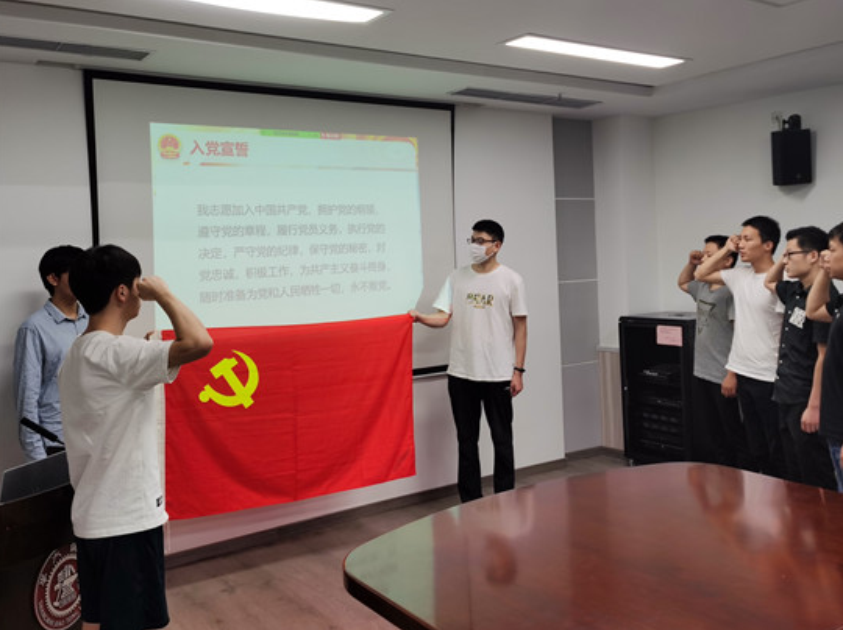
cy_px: 286
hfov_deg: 59.9
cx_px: 462
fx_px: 730
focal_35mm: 30
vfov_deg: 46.7
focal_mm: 5.56
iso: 50
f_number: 1.6
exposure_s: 1/114
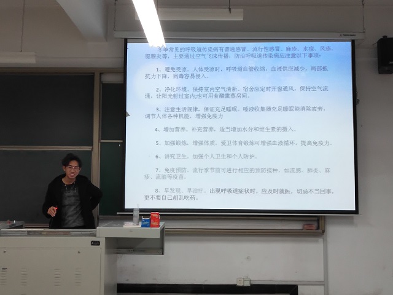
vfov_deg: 32.9
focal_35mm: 44
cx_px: 196
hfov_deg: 42.9
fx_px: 500
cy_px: 148
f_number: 1.8
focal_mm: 3.95
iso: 205
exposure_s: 1/100
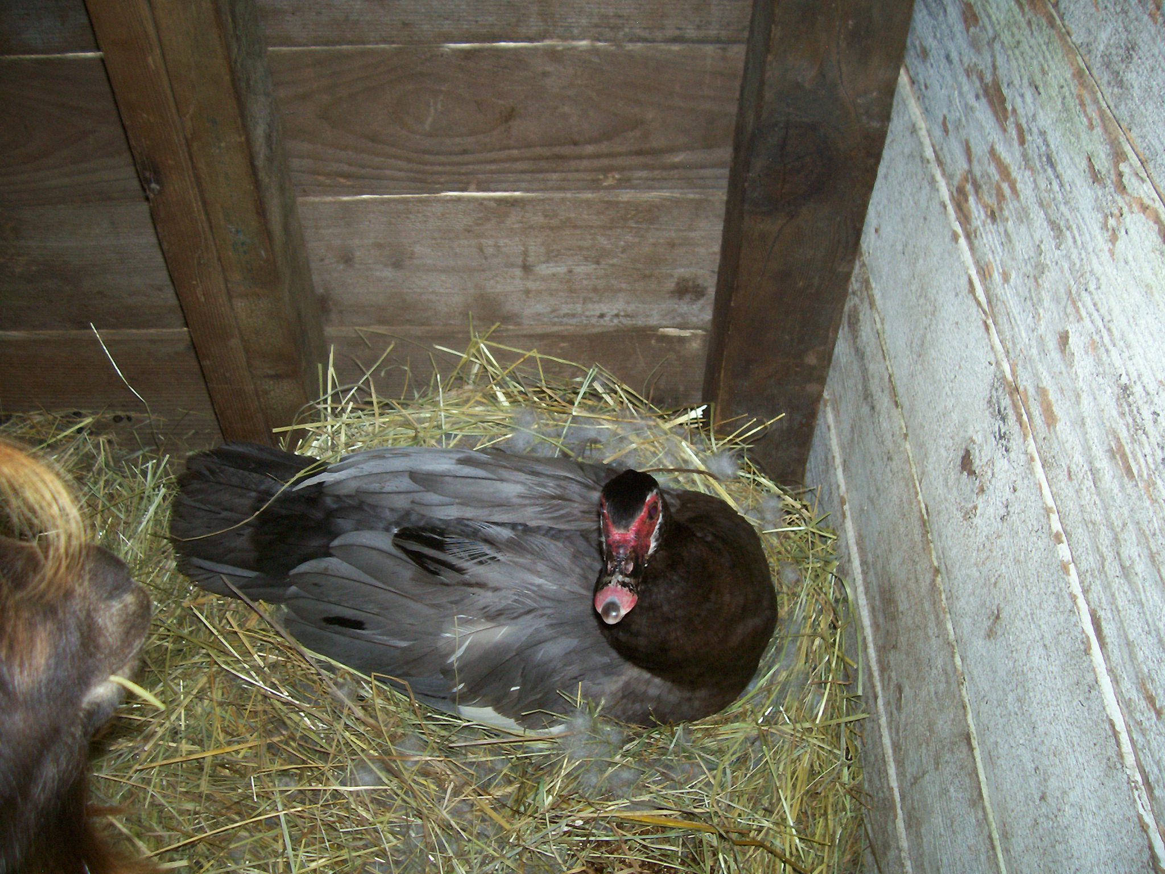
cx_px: 582
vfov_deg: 41.8
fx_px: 1144
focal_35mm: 34
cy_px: 437
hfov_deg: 54.0
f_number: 2.7
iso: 80
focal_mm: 5.6
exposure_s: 1/64
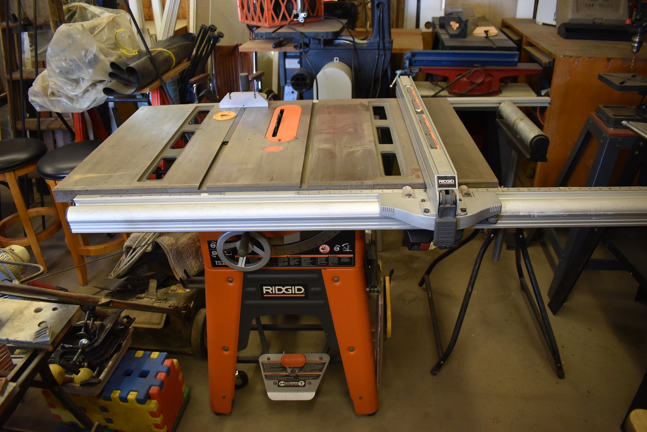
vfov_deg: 48.0
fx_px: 486
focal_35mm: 27
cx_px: 324
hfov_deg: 67.3
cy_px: 216
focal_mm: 18
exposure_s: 1/125
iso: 1000
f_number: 3.5
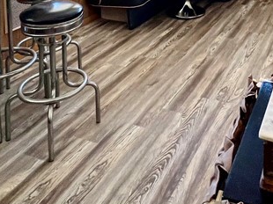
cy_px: -85
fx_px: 339
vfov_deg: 26.4
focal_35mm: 43
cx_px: 210
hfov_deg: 42.3
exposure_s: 1/60
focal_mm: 1.57
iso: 125
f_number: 1.8
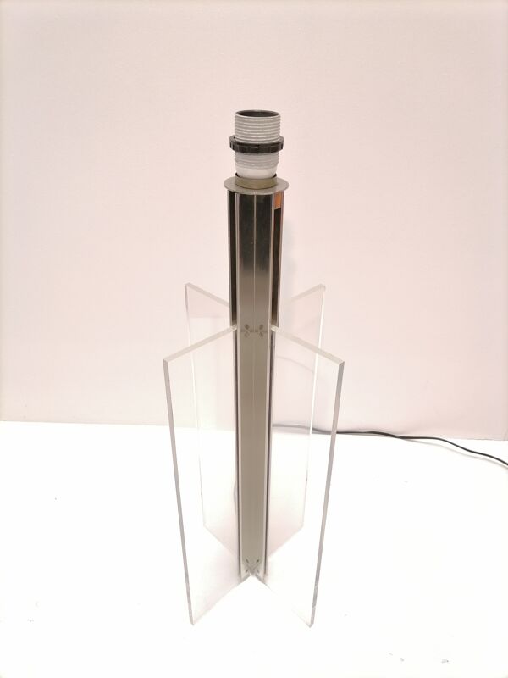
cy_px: 339
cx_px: 254
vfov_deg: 67.3
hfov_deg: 53.1
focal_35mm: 26
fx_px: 509
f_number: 1.8
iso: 100
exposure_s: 1/10
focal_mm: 5.4
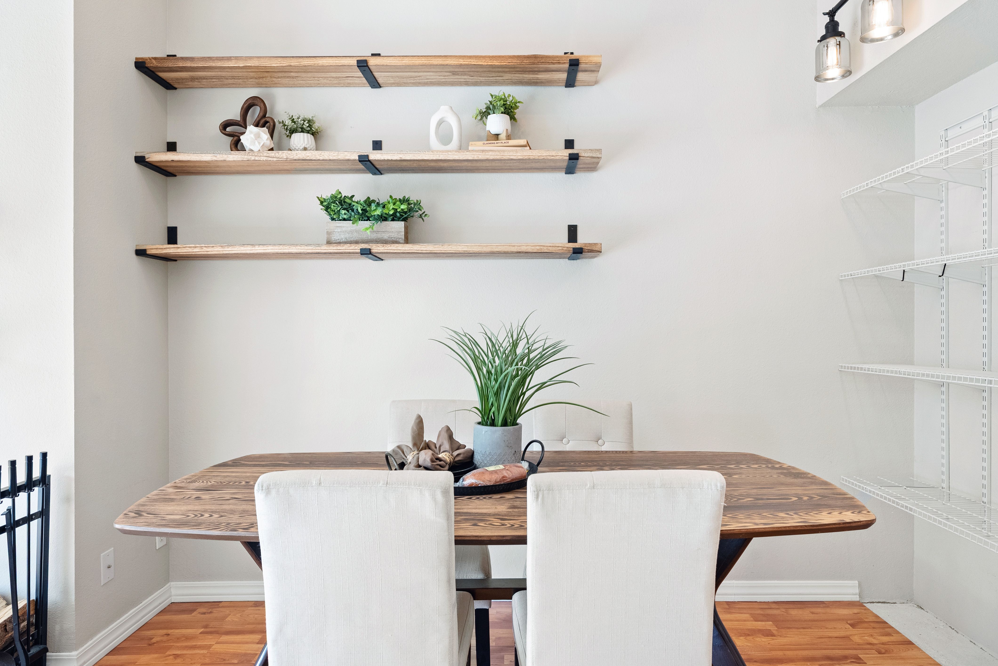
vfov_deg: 55.2
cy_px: 333
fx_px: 638
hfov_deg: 76.1
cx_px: 499
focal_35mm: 23
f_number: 8
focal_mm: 23
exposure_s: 1/10
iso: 640
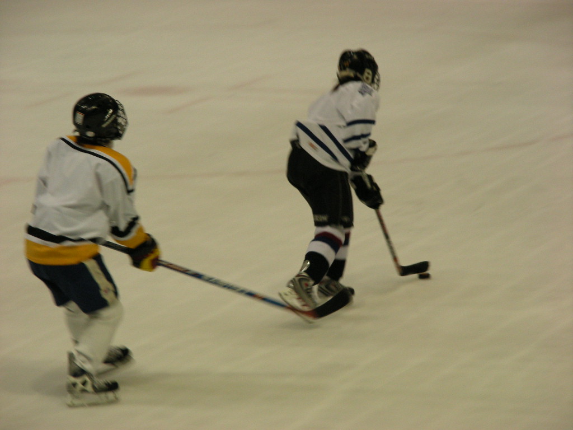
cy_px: 215
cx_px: 286
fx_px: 3244
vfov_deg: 7.6
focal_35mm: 196
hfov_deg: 10.1
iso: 200
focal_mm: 32.7
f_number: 3.5
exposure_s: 1/44.7
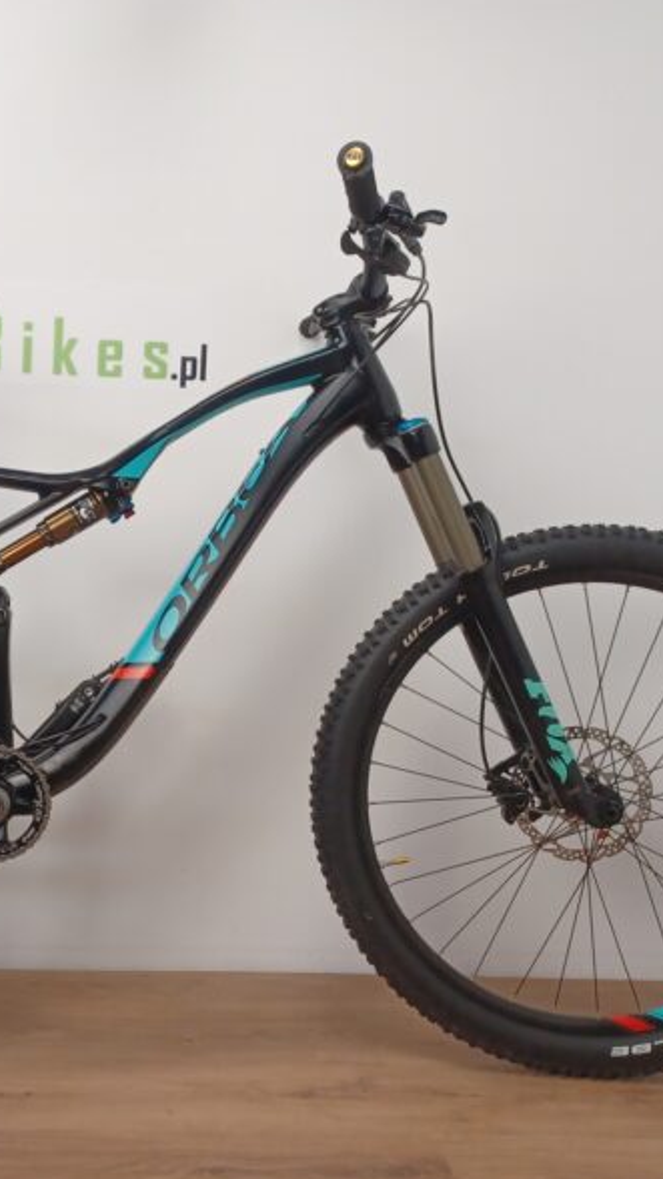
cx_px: 132
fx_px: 1157
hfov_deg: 31.2
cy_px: 588
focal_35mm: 37
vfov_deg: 54.0
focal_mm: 4.6
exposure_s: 1/100
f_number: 1.8
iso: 400
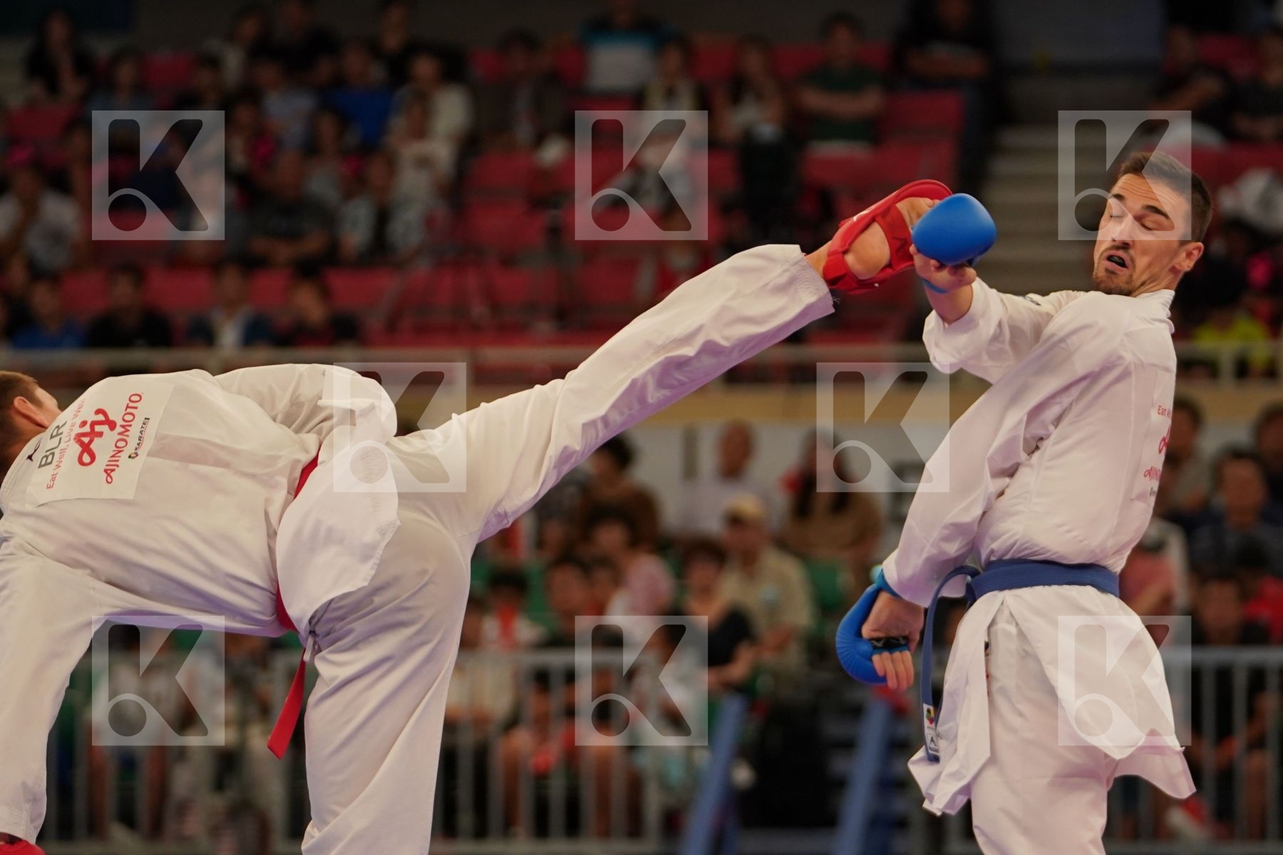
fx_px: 7590
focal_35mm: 213
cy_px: 428
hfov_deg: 9.7
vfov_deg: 6.4
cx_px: 642
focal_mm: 142
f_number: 2.8
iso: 1600
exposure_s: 1/1000
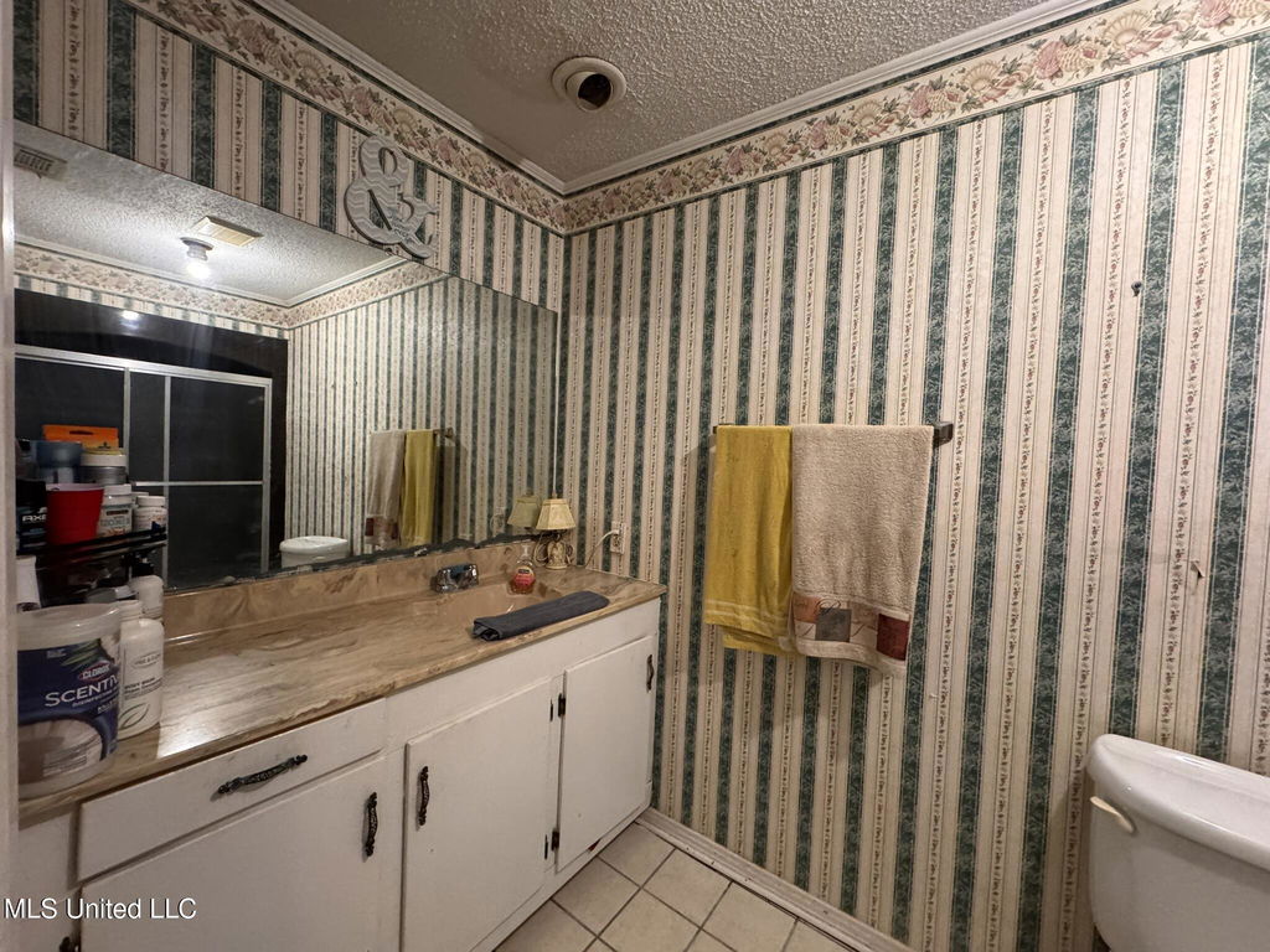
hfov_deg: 102.1
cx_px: 635
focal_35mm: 14
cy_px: 476
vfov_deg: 85.7
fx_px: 514
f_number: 2.2
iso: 640
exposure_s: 1/60
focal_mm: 2.22
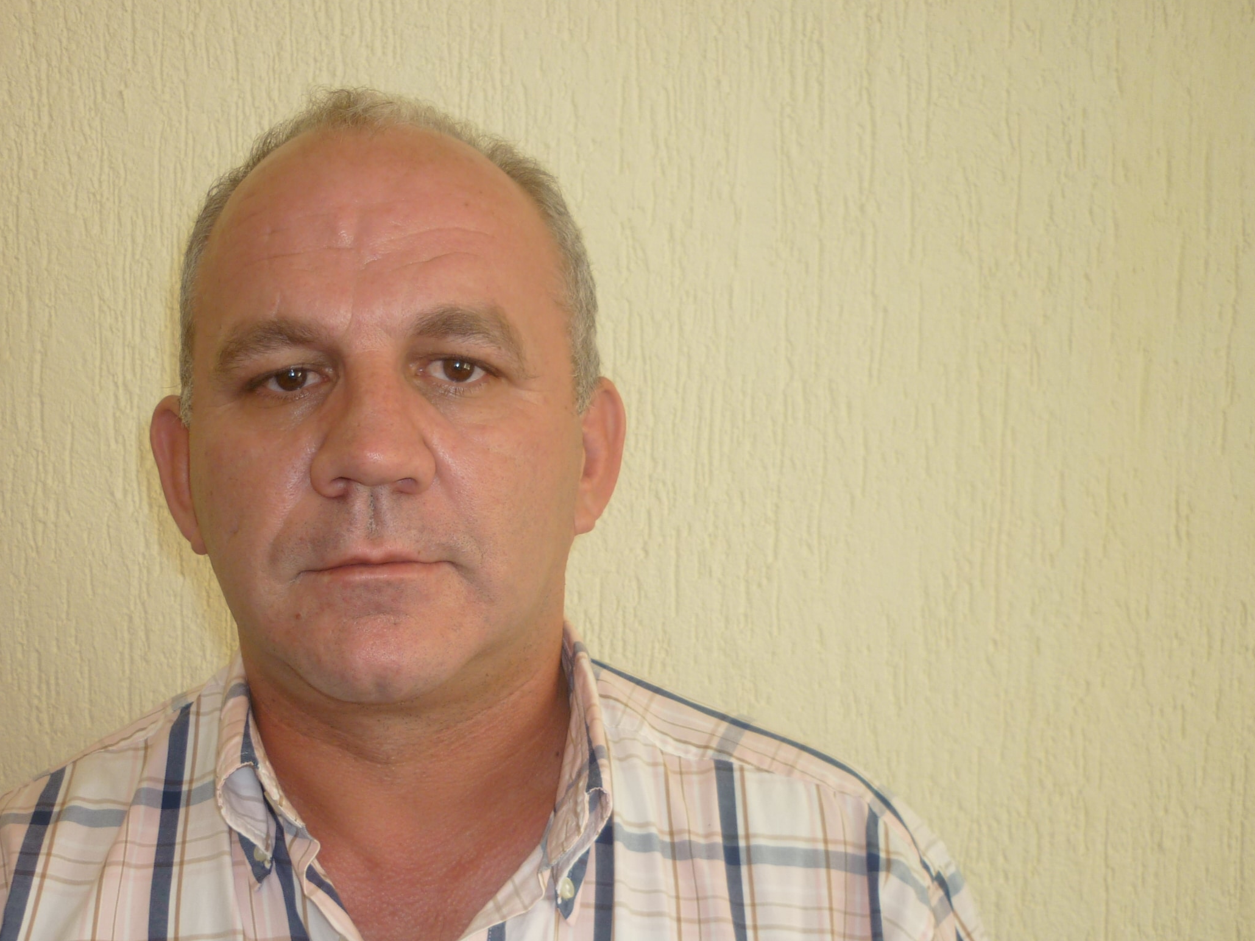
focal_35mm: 41
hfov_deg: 45.6
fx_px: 1486
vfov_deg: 35.0
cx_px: 523
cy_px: 557
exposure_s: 1/30
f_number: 2.8
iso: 100
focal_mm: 5.5
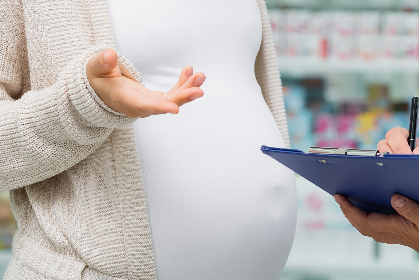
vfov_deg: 5.5
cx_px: 421
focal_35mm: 247
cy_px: -47
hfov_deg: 8.3
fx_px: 2876
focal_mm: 90
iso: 100
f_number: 4.5
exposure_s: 1/160
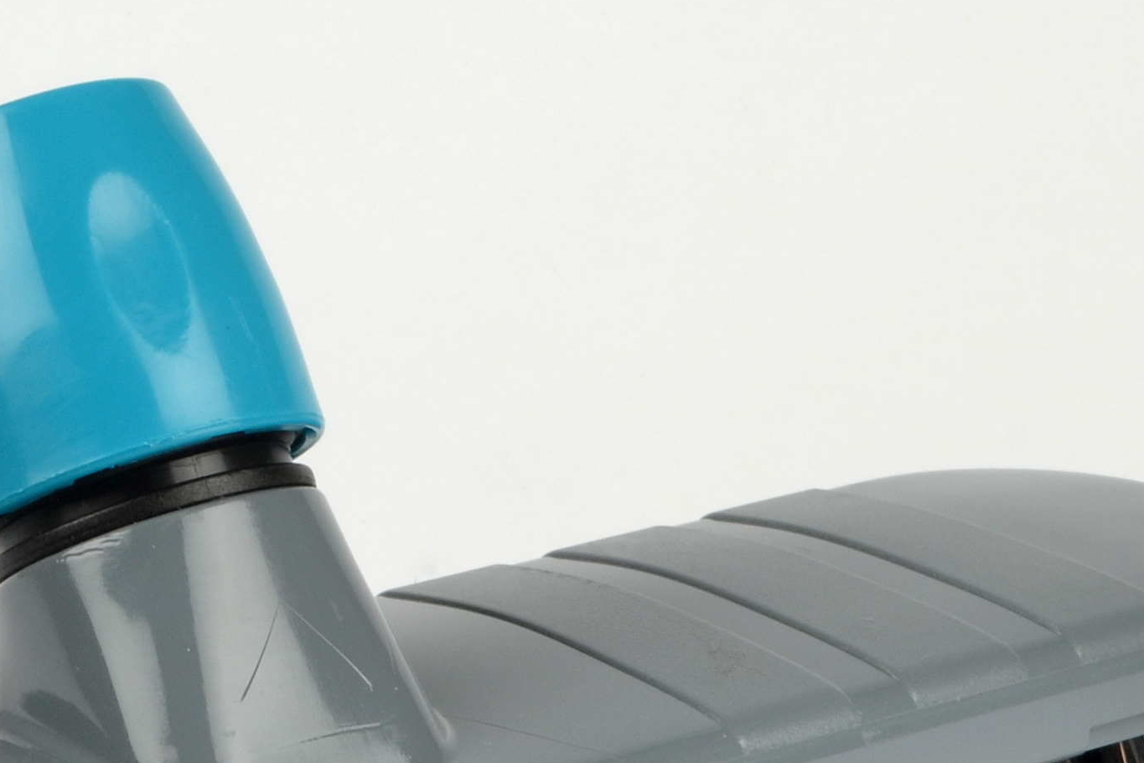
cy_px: 1061
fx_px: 5148
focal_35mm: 162
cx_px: 204
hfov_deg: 12.6
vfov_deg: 8.3
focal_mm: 32
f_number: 20
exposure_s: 1/125
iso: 200
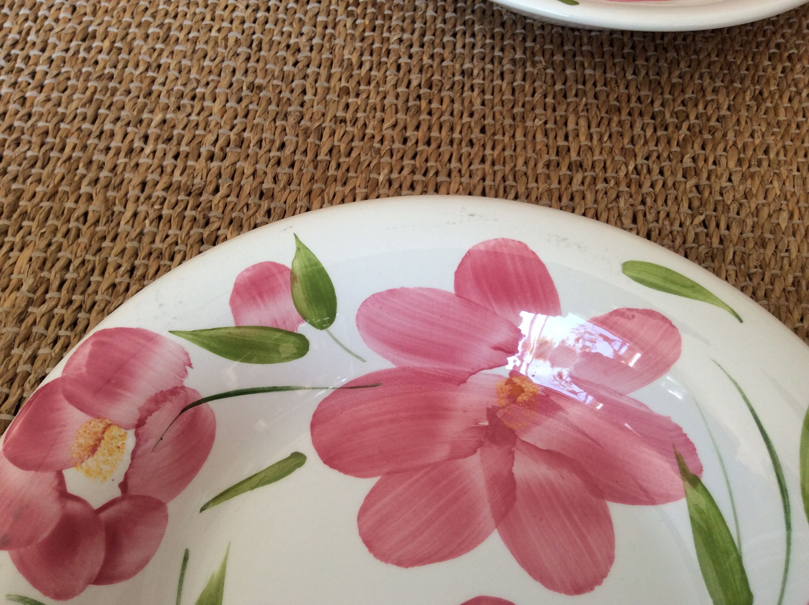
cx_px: 404
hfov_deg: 56.9
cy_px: 302
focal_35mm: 32
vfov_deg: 44.1
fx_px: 747
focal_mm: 3.3
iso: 32
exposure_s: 1/50
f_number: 2.4
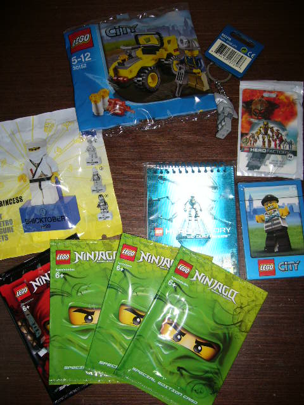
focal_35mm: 35
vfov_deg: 52.6
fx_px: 410
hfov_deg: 40.7
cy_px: 202
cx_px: 152
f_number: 2.8
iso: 80
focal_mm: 5.8
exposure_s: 1/60
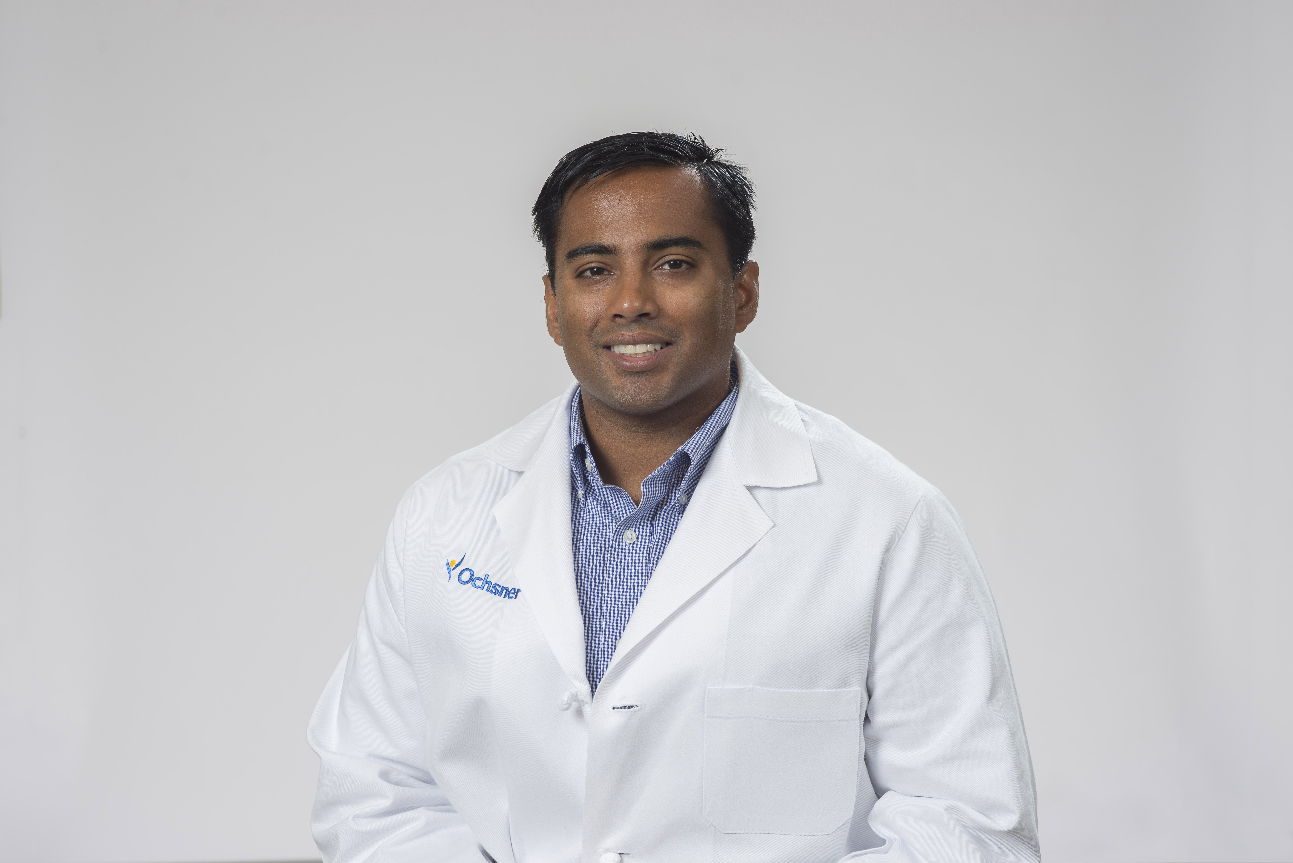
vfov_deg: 16.1
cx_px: 646
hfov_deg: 23.9
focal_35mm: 85
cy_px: 432
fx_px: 3054
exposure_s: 1/125
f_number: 8
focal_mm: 85
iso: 100
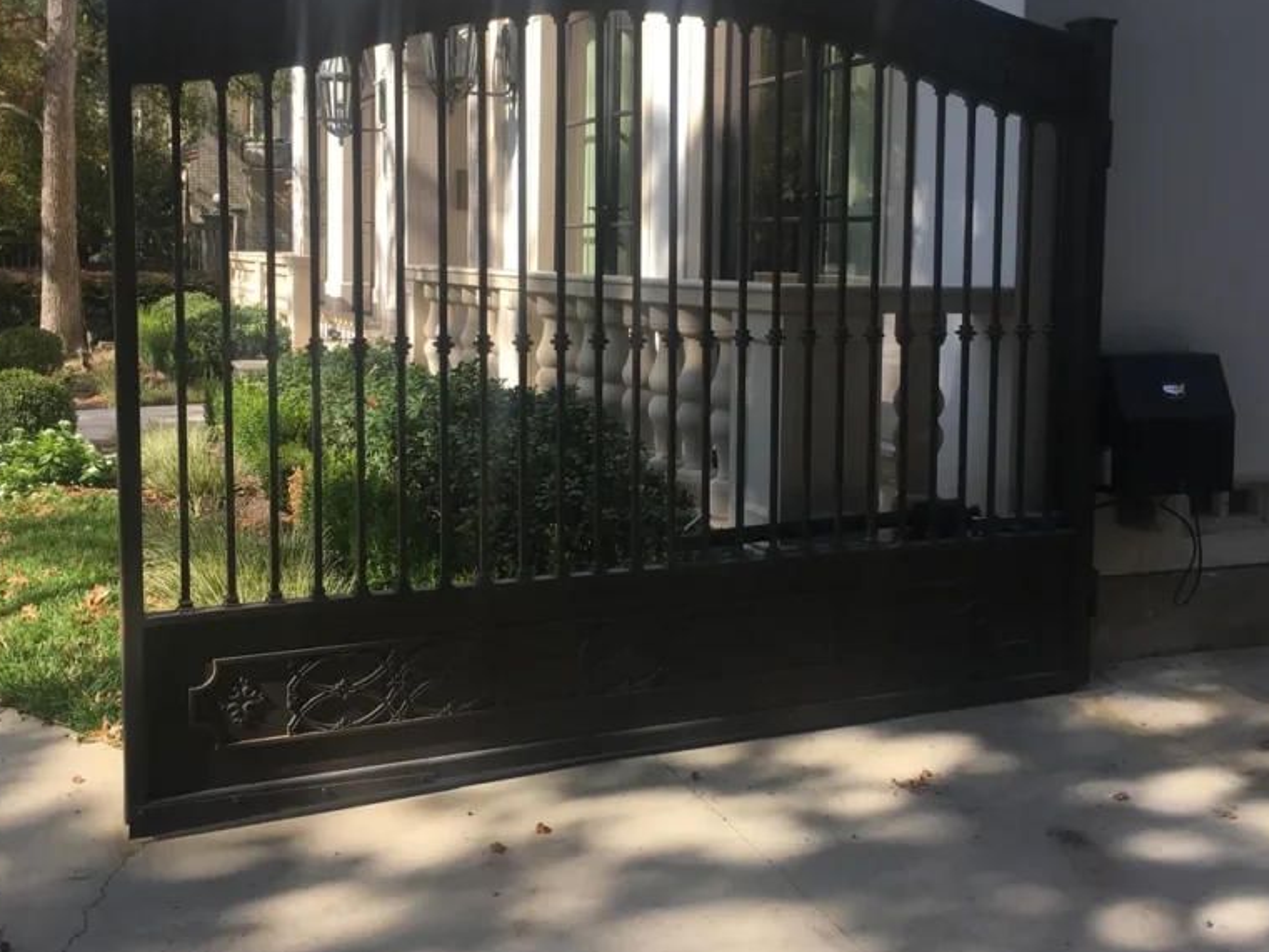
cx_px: 615
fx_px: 1430
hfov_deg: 47.8
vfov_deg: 36.6
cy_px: 363
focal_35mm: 39
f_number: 2.2
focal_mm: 4.15
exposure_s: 1/739
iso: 25
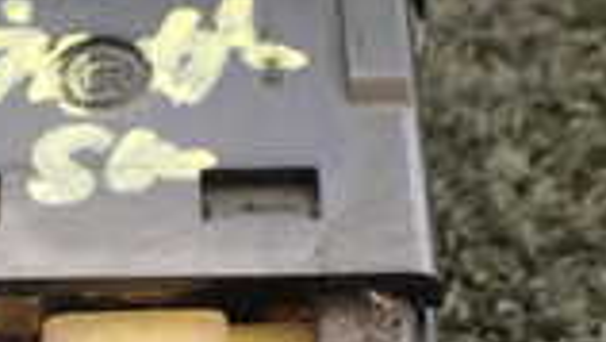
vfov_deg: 9.8
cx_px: 115
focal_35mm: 124
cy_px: 296
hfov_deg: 17.1
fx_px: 1993
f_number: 2.3
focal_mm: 5.4
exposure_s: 1/30
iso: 800
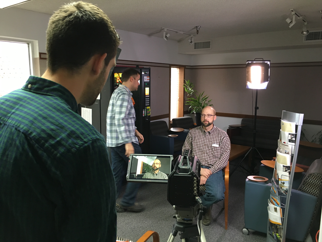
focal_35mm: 29
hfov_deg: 61.7
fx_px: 270
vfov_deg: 48.2
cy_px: 121
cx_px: 161
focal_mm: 4.15
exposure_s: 1/30
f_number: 2.2
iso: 125
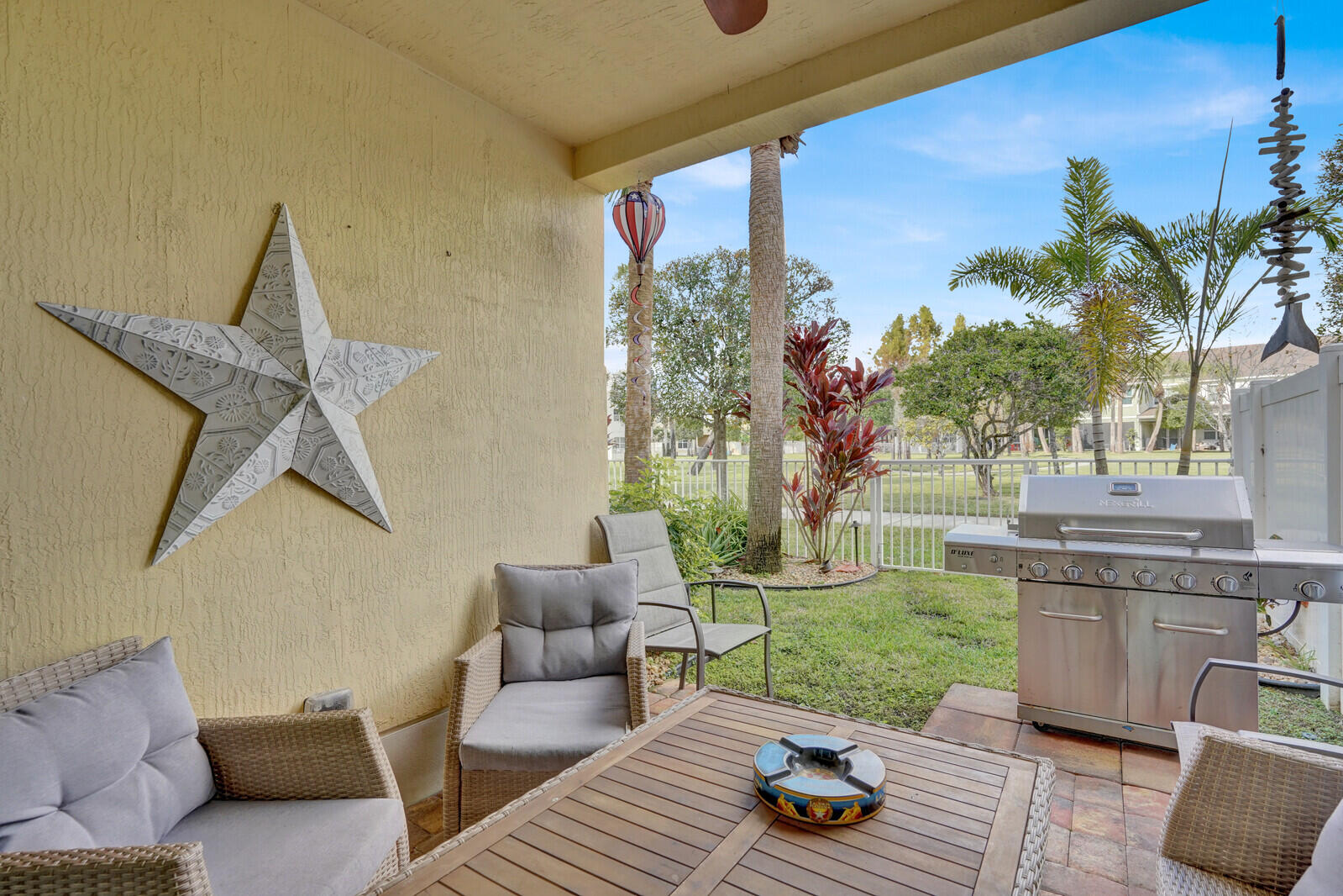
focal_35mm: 16
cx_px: 672
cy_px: 448
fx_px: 597
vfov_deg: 73.7
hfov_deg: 96.7
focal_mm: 16
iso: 800
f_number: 8
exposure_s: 1/320
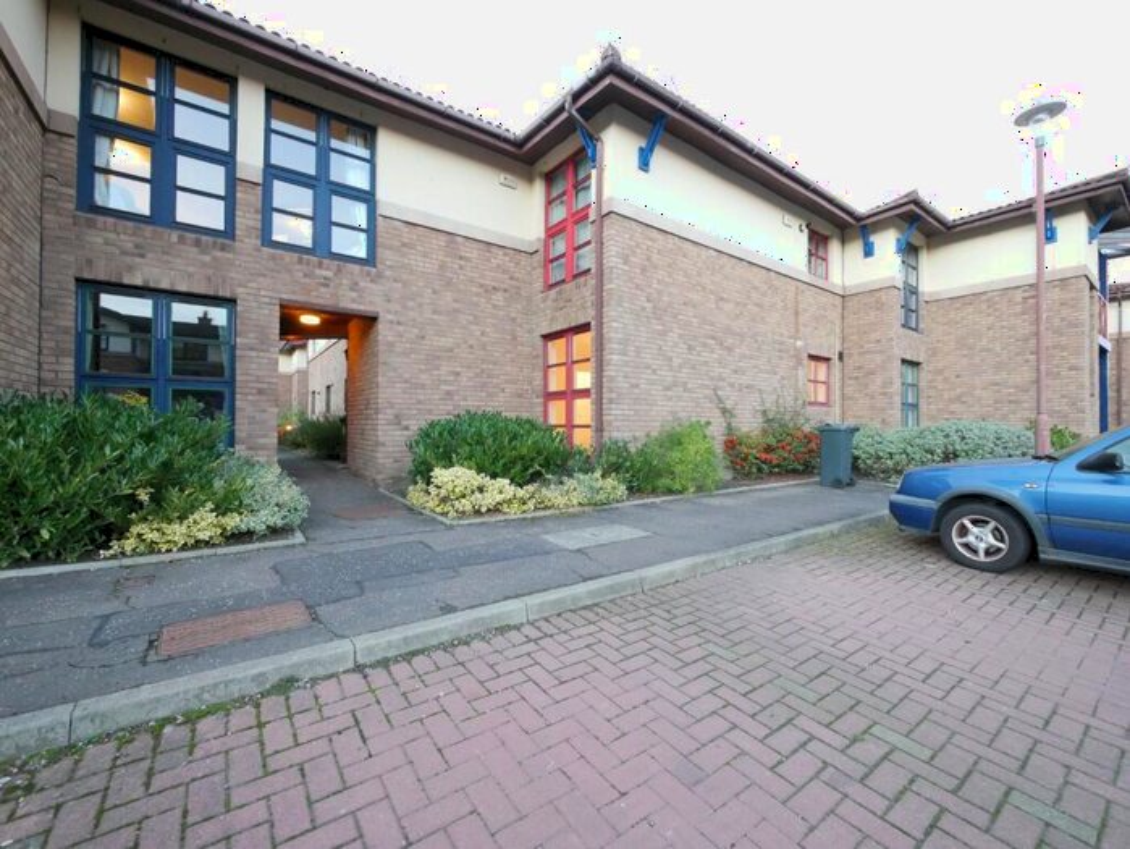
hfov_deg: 102.0
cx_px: 565
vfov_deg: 85.7
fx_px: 457
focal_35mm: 14
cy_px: 424
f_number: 4
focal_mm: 7
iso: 3200
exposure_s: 1/60
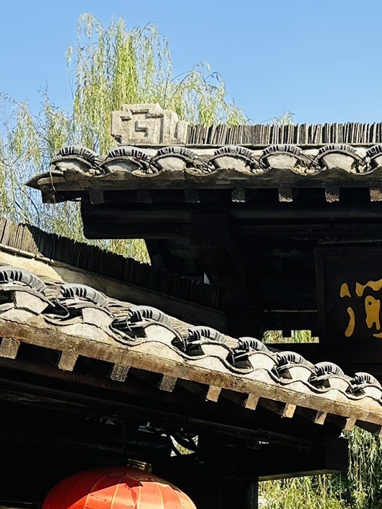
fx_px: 956
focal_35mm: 65
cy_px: 429
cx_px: 431
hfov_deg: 21.3
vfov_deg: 29.0
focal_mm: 6.86
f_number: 1.78
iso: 80
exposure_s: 1/1692
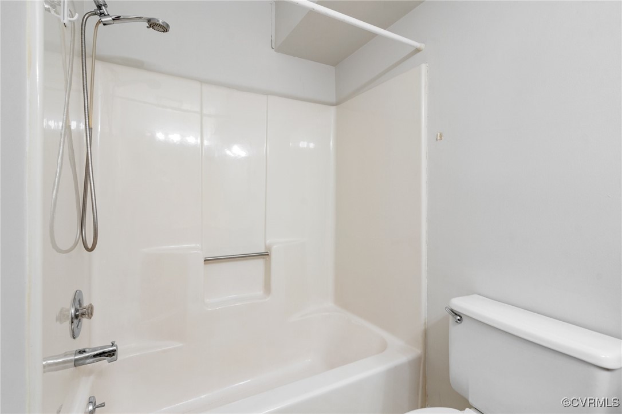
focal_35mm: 16
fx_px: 276
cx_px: 311
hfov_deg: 96.8
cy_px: 207
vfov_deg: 73.7
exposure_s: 1/10
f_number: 8
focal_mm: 16
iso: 500
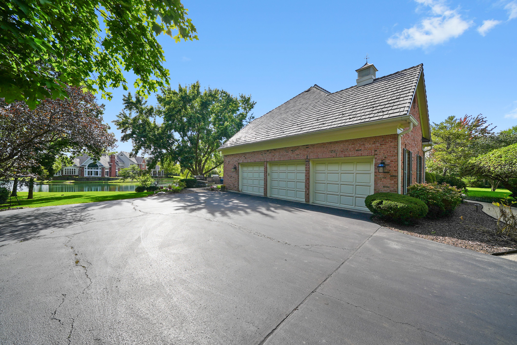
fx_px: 172
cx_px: 258
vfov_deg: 90.1
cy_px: 172
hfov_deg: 112.6
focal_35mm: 12
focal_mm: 12
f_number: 8
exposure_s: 1/200
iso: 80
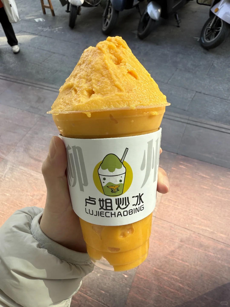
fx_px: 239
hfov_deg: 51.4
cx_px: 115
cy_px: 154
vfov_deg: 65.3
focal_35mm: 27
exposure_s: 1/210
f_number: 2.2
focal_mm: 2.22
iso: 40
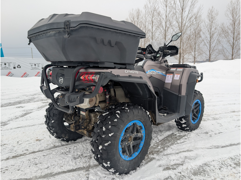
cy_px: 90
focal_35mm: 24
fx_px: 167
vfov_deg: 56.8
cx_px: 120
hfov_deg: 71.6
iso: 22
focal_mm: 6.9
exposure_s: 1/177
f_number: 1.68
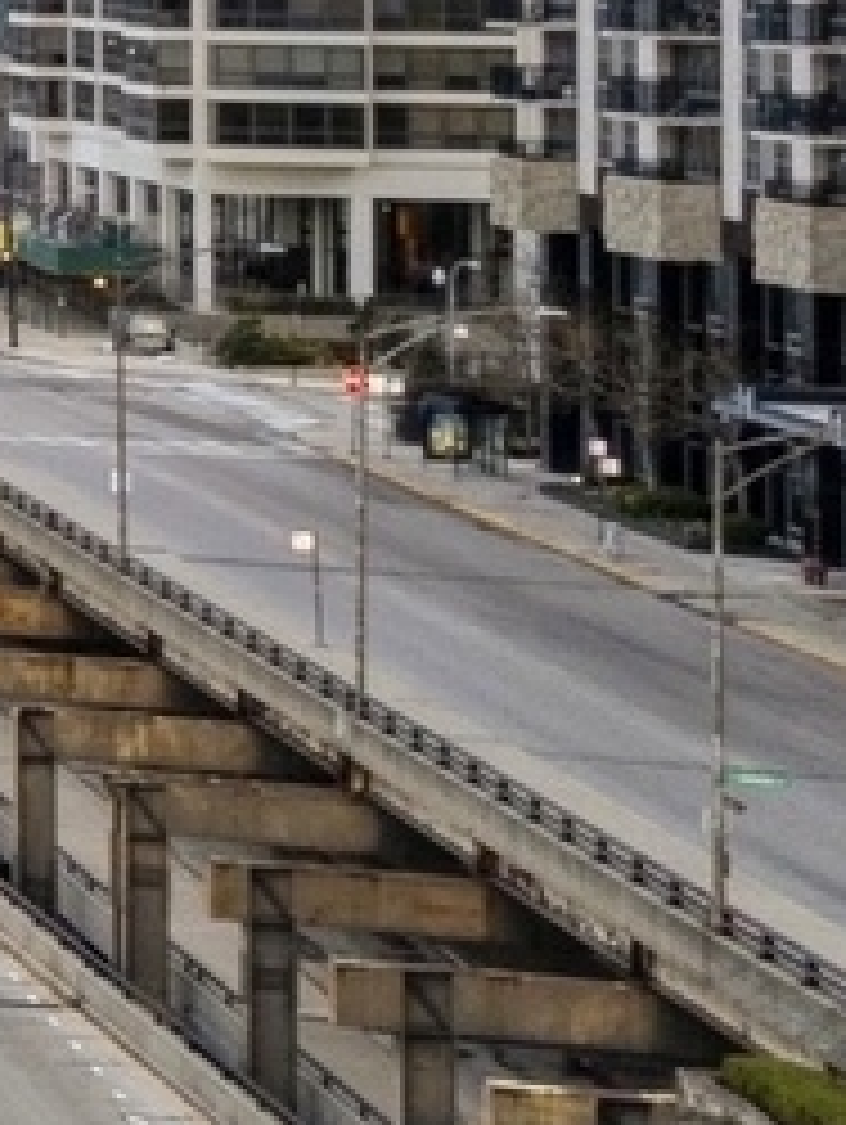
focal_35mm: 137
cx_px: -2664
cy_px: 234
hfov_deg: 7.4
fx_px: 4457
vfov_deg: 14.3
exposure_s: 1/160
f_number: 2.8
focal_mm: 8.38
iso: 100
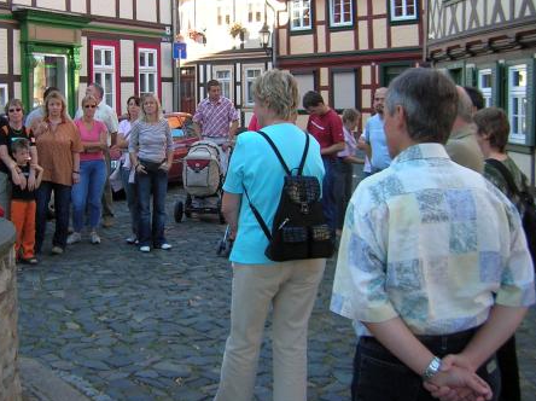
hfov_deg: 38.7
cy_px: 124
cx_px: 206
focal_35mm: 49
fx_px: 758
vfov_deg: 29.4
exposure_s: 1/106
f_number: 2.9
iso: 50
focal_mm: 5.7
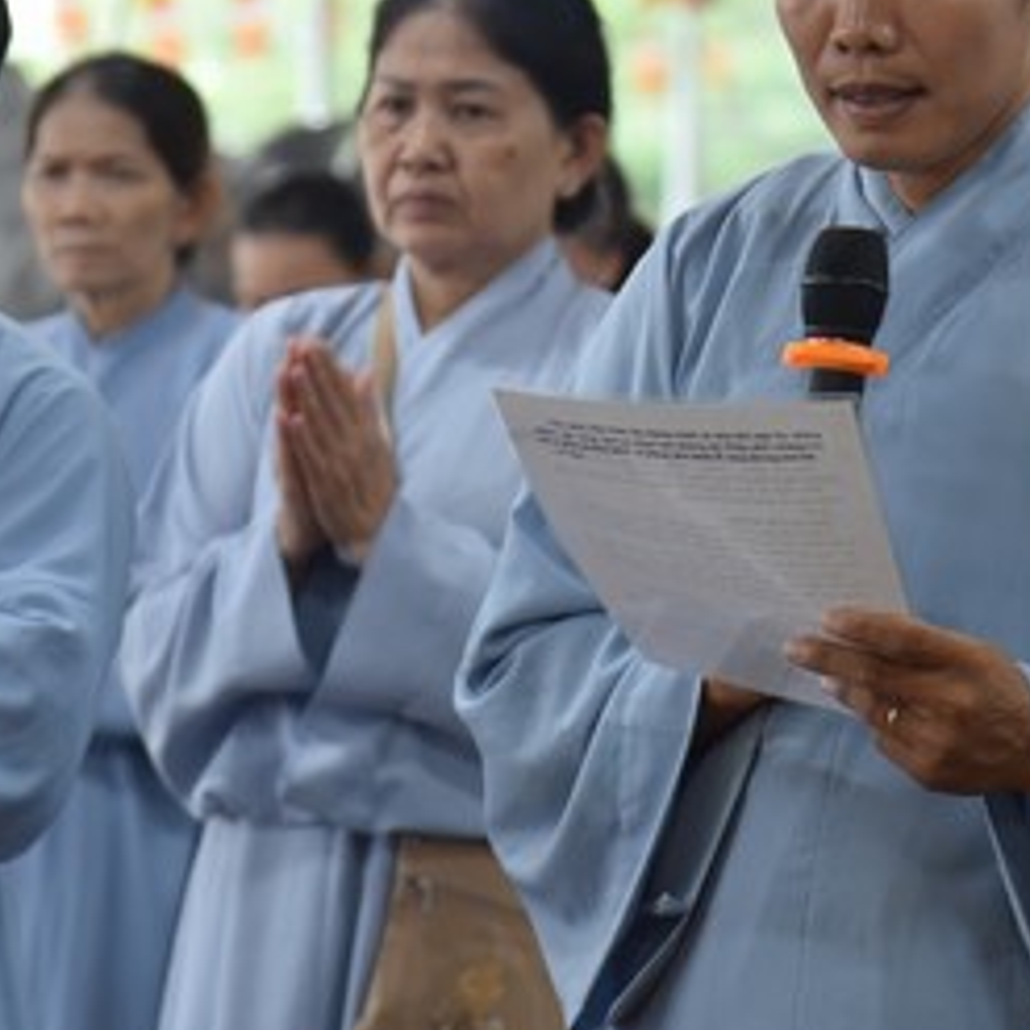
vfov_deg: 6.5
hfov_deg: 6.5
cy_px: 263
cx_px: 509
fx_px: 9022
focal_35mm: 268
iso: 1250
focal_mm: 120
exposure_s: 1/125
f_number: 4
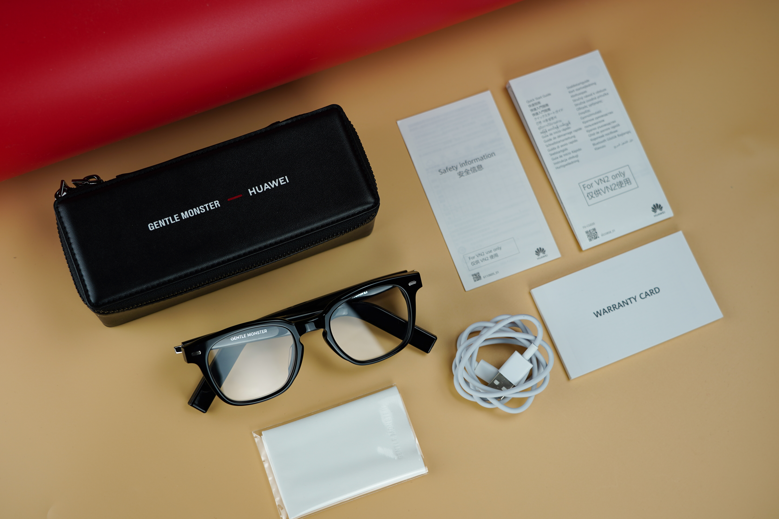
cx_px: 392
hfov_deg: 40.3
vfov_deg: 27.5
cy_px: 262
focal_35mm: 49
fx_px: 1060
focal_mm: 47
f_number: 4.5
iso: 100
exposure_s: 1/60
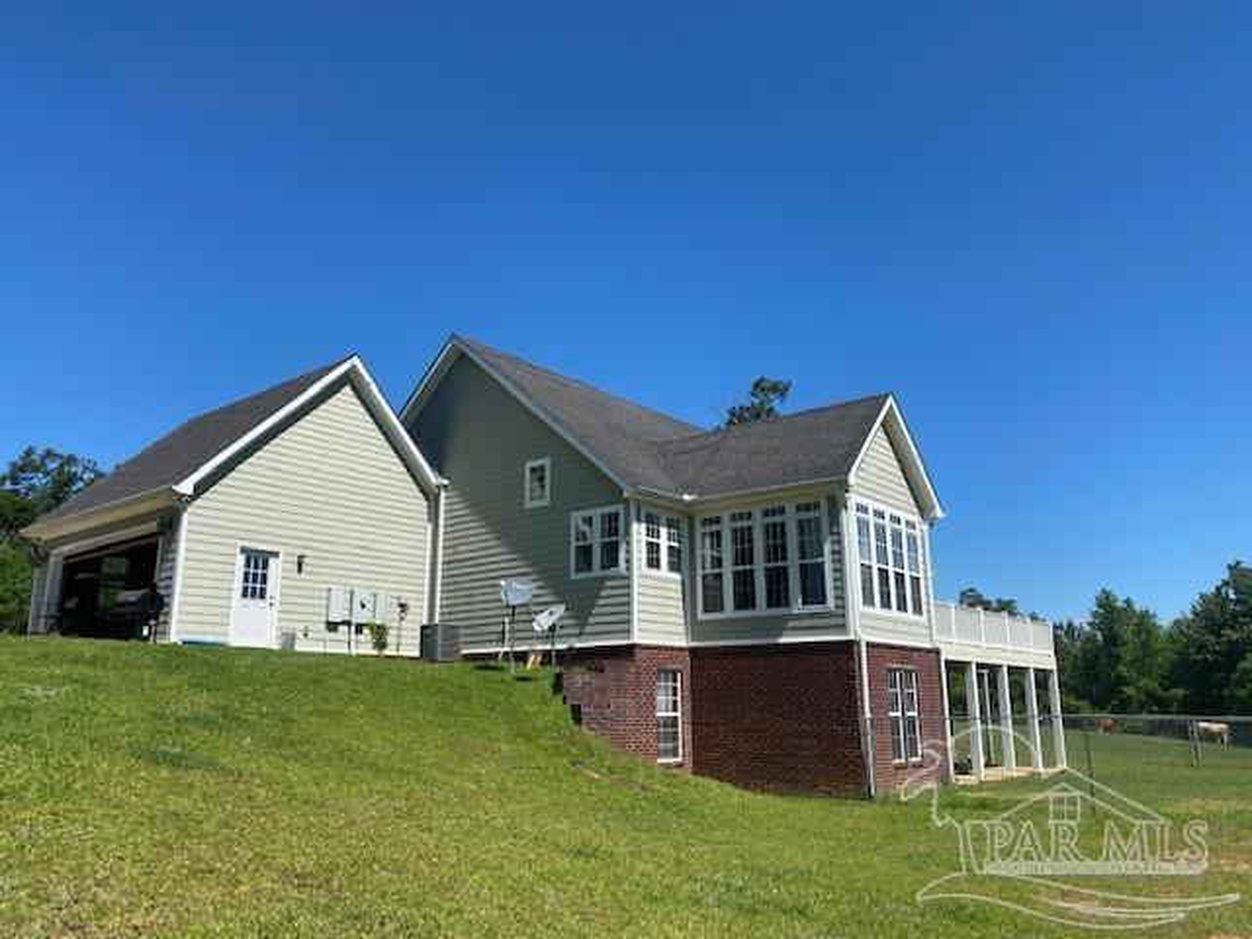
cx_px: 626
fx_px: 940
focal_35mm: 26
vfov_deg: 53.1
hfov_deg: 67.3
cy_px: 470
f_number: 1.8
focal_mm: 4.25
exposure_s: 1/2817
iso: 32
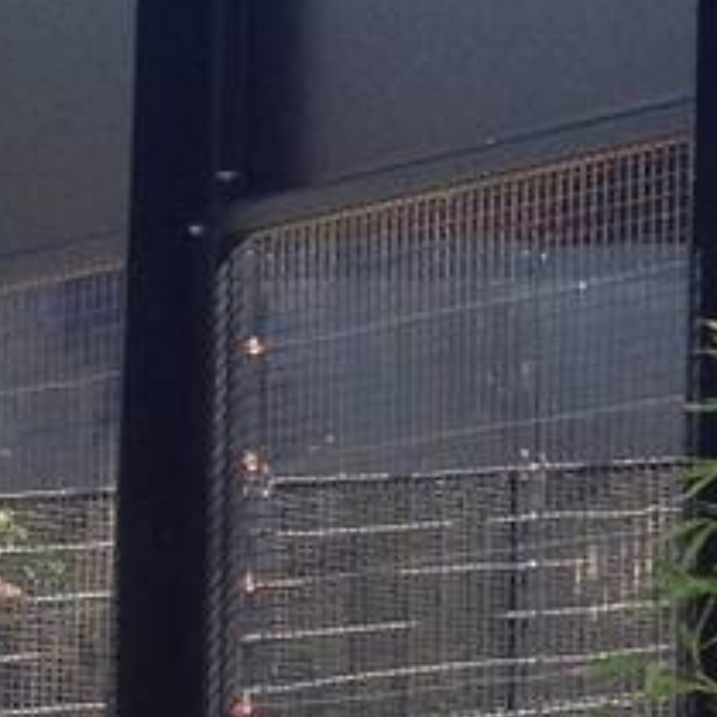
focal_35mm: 237
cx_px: 1273
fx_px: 5554
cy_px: 666
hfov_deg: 7.2
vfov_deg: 7.4
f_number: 2.4
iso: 50
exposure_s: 1/330
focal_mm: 4.28
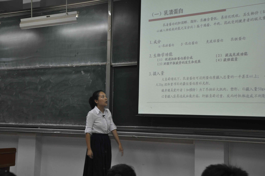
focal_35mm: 68
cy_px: 88
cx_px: 132
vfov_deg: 20.1
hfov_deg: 29.9
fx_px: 496
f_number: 4.8
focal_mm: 45
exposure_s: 1/60
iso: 800
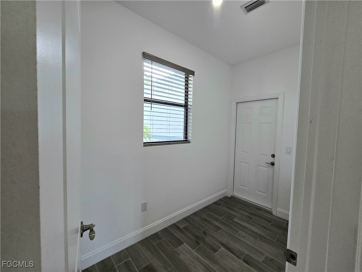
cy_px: 136
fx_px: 136
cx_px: 181
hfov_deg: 106.2
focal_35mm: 13
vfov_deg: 89.9
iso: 80
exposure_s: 1/120
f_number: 2.2
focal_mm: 2.2
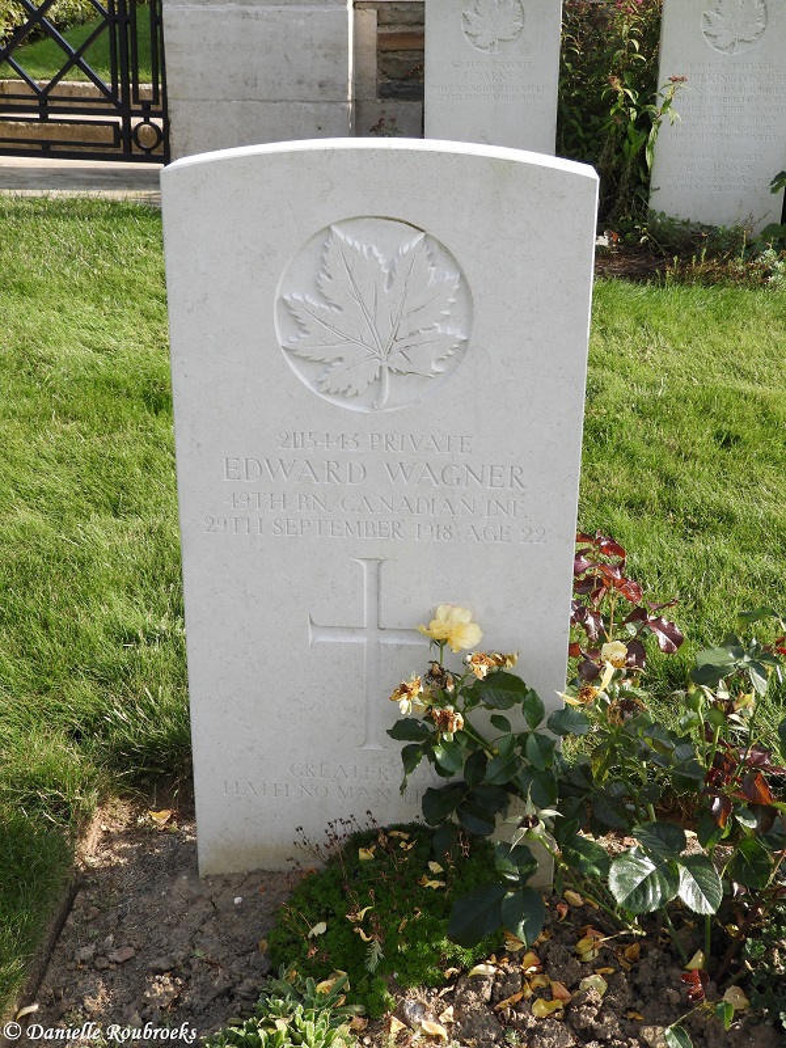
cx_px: 393
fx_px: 1362
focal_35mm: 45
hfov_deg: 32.2
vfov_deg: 42.1
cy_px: 524
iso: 100
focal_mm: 8.1
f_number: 4
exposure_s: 1/500
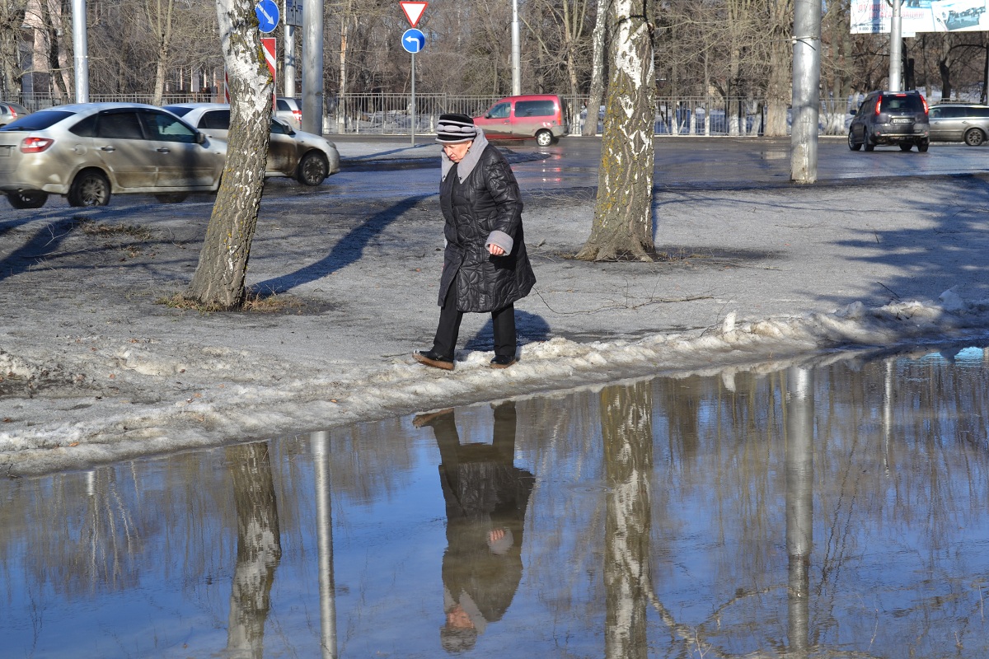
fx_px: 1813
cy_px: 330
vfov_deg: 20.6
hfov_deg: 30.5
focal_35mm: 66
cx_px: 494
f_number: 7.1
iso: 100
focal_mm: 44
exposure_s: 1/200
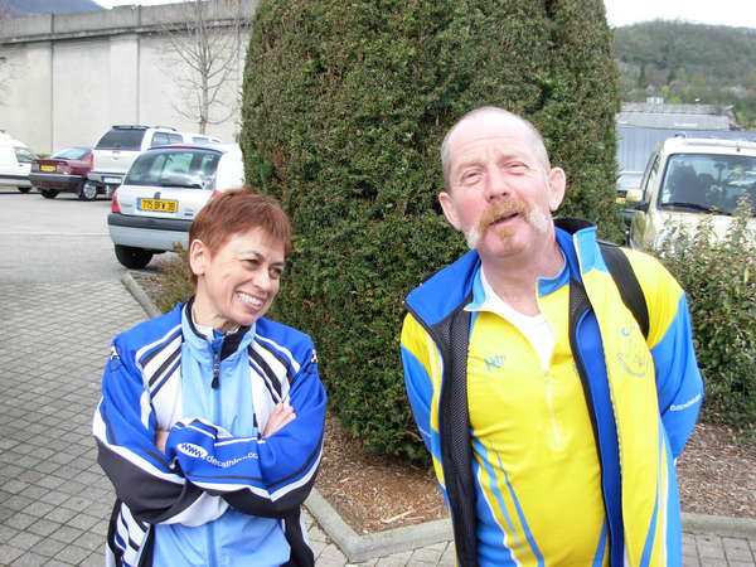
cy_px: 284
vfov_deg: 37.7
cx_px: 378
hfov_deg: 49.0
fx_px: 830
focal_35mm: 38
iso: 79
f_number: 2.9
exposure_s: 1/215
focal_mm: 6.3
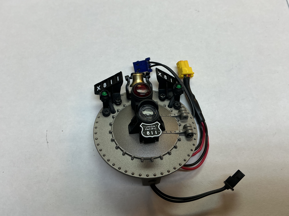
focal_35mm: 29
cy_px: 108
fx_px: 242
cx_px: 144
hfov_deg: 61.7
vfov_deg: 48.2
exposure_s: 1/120
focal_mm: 3
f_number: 1.8
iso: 40
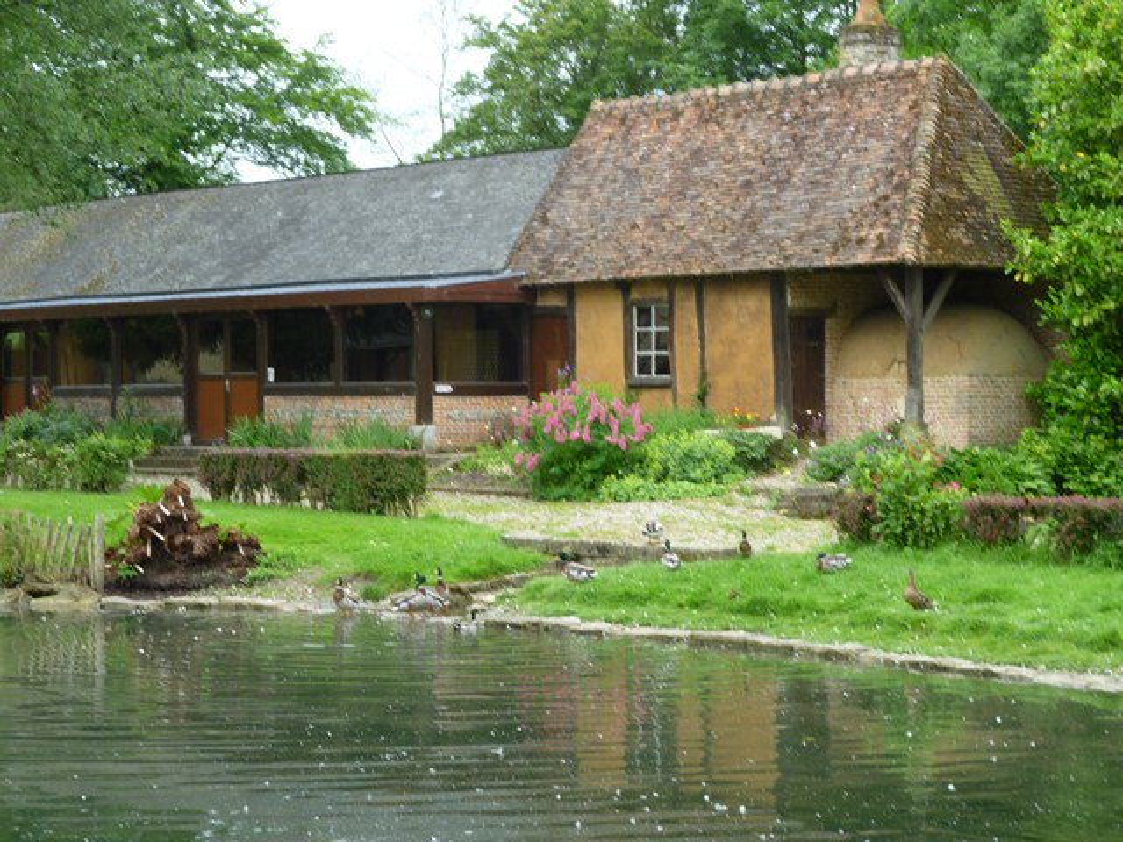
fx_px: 2466
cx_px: 562
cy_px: 421
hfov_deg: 25.7
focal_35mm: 76
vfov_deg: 19.4
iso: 80
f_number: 4.9
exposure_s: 1/80
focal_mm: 13.6
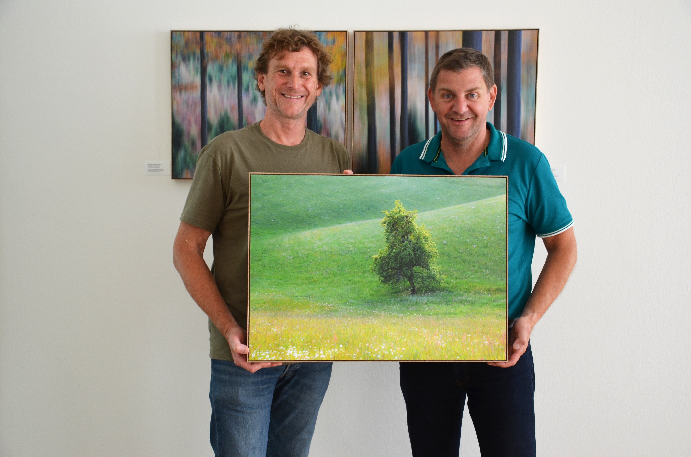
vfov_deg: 28.0
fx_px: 919
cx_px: 346
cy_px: 228
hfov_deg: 41.2
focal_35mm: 48
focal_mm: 32
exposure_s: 1/100
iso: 400
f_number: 5
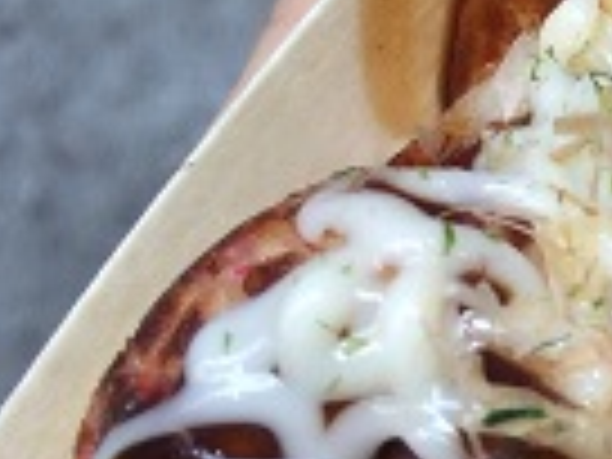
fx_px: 2546
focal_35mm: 144
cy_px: 0
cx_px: 1384
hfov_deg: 11.7
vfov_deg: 10.2
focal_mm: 4.12
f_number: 2.2
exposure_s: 1/147
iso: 32
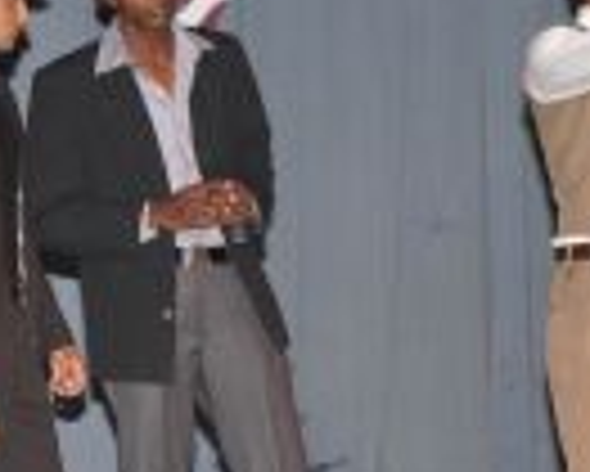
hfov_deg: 10.0
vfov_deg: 8.0
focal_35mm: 193
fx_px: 3373
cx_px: 315
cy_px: 171
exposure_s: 1/100
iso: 200
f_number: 5.6
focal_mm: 30
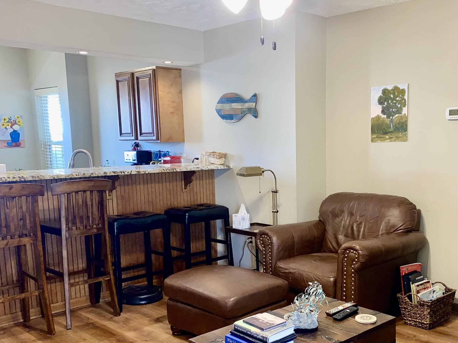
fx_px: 503
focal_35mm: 38
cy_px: 209
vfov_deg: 37.5
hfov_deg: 47.9
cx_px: 319
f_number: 1.8
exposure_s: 1/15
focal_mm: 4.25
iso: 40
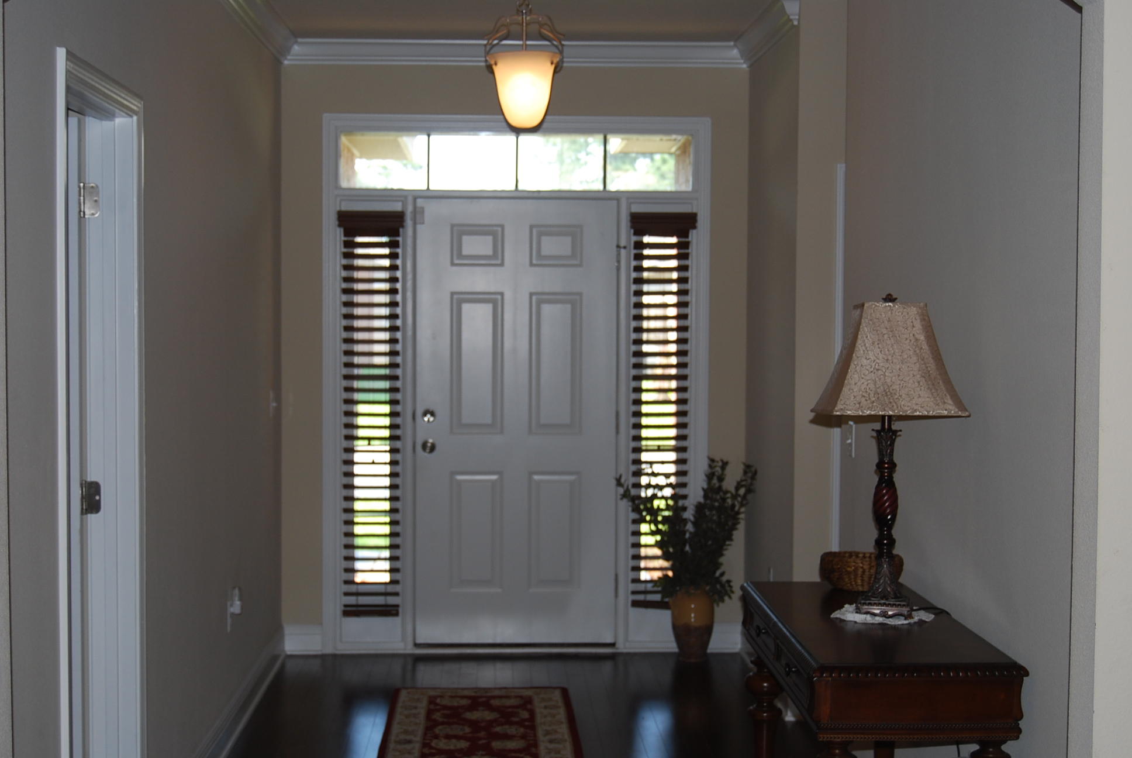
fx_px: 1794
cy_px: 379
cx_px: 566
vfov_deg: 23.8
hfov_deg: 35.0
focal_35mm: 57
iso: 200
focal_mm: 38
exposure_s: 1/60
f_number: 5
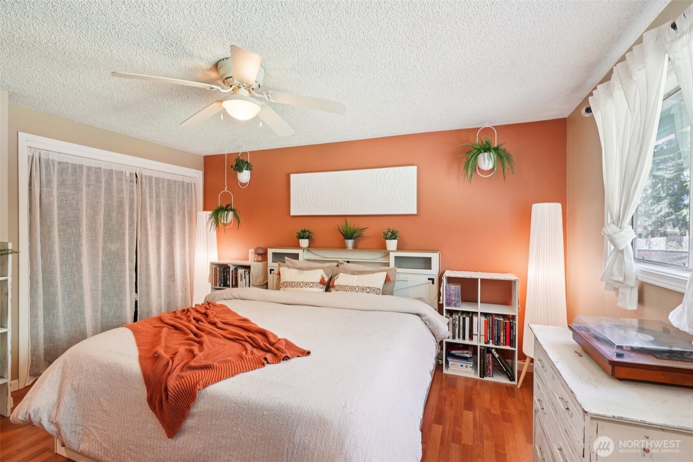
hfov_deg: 96.7
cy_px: 231
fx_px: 308
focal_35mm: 16
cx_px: 346
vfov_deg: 73.7
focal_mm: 16
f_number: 8
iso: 400
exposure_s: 1/6
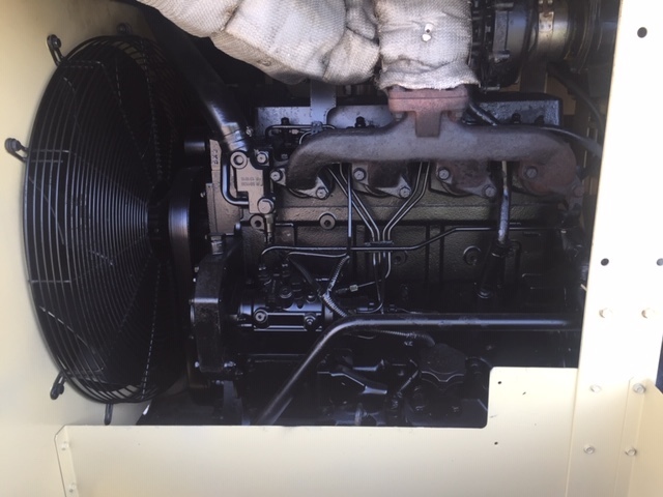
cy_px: 248
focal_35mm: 29
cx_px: 332
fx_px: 555
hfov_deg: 61.7
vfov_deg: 48.2
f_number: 2.2
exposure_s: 1/120
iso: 40
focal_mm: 4.15
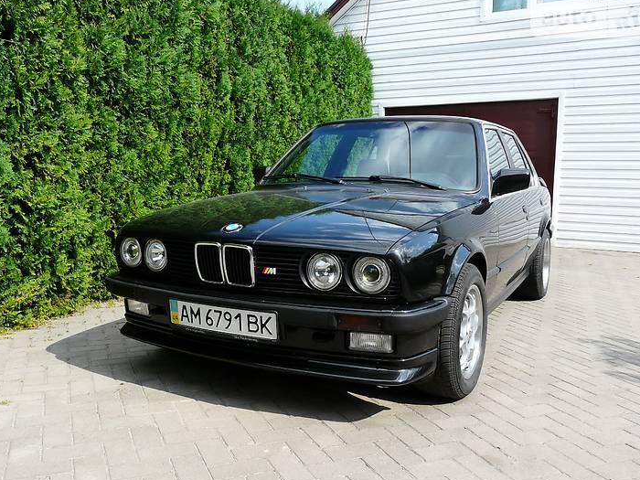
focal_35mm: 32
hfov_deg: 56.8
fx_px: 592
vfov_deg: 44.1
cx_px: 310
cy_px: 262
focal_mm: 4.6
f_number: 4.5
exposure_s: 1/200
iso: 100
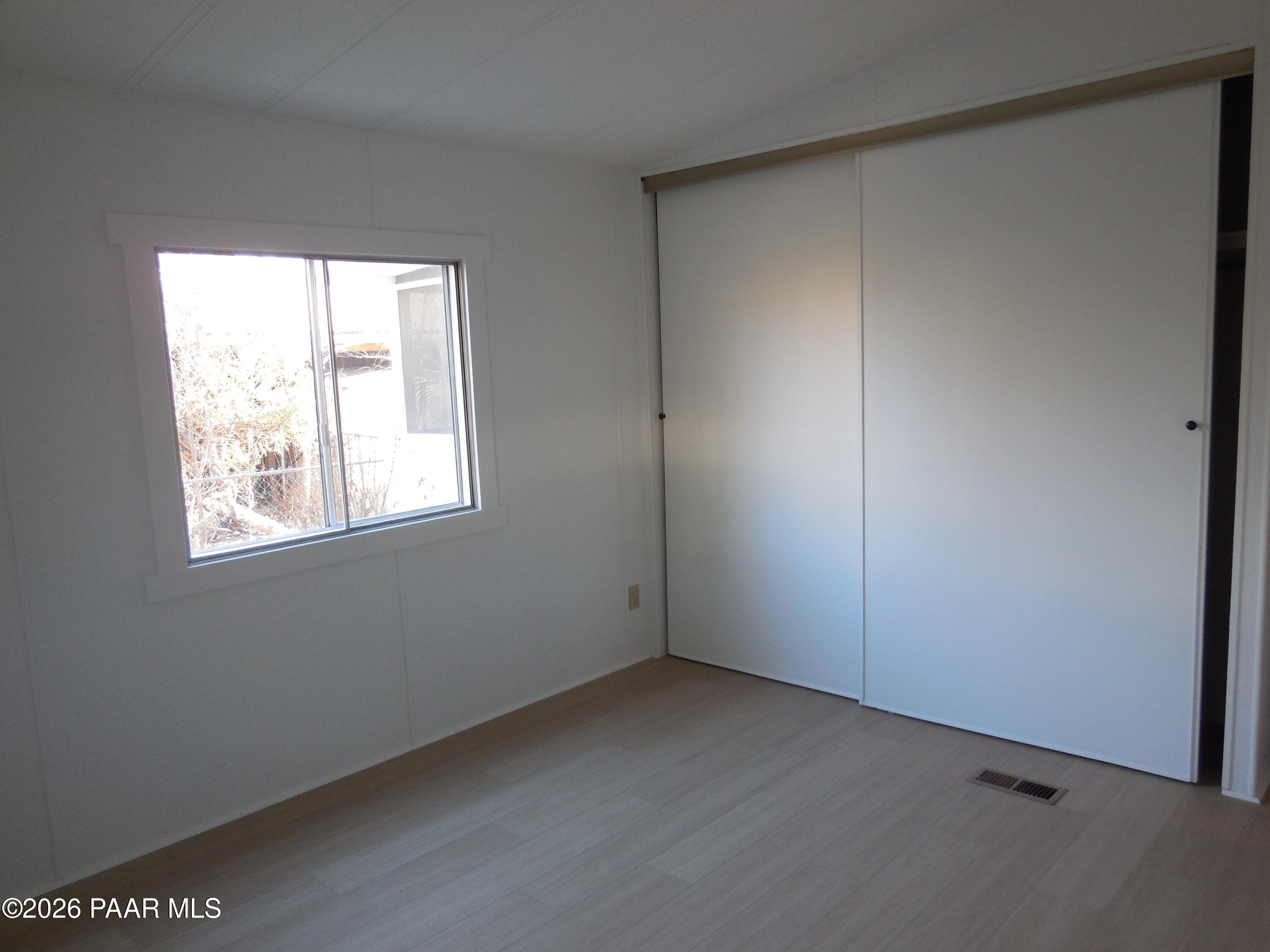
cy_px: 476
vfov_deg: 54.9
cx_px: 635
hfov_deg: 69.4
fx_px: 917
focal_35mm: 25
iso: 250
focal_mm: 4.5
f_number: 3.1
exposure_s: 1/30
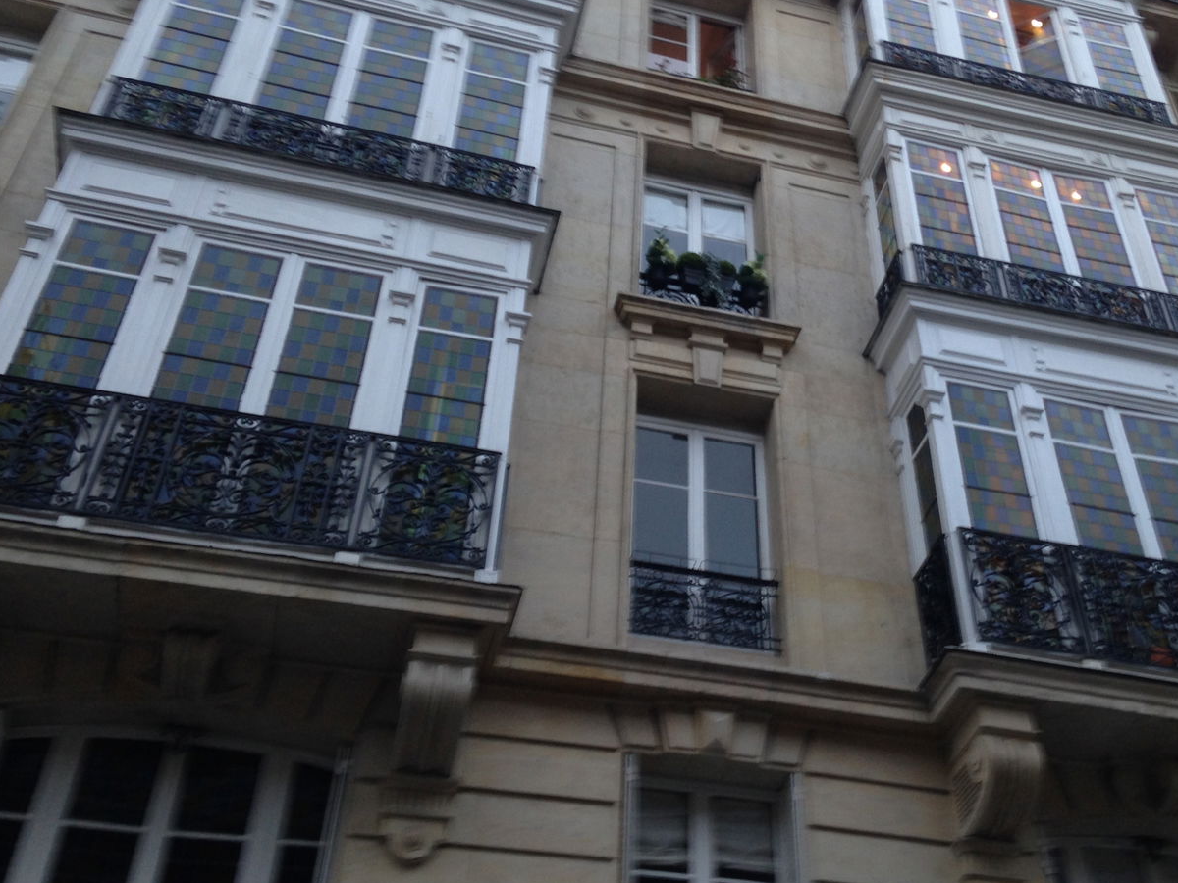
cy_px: 355
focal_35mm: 44
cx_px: 732
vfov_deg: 32.8
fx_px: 1497
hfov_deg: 42.6
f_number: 2.4
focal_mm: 4.12
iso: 50
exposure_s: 1/30
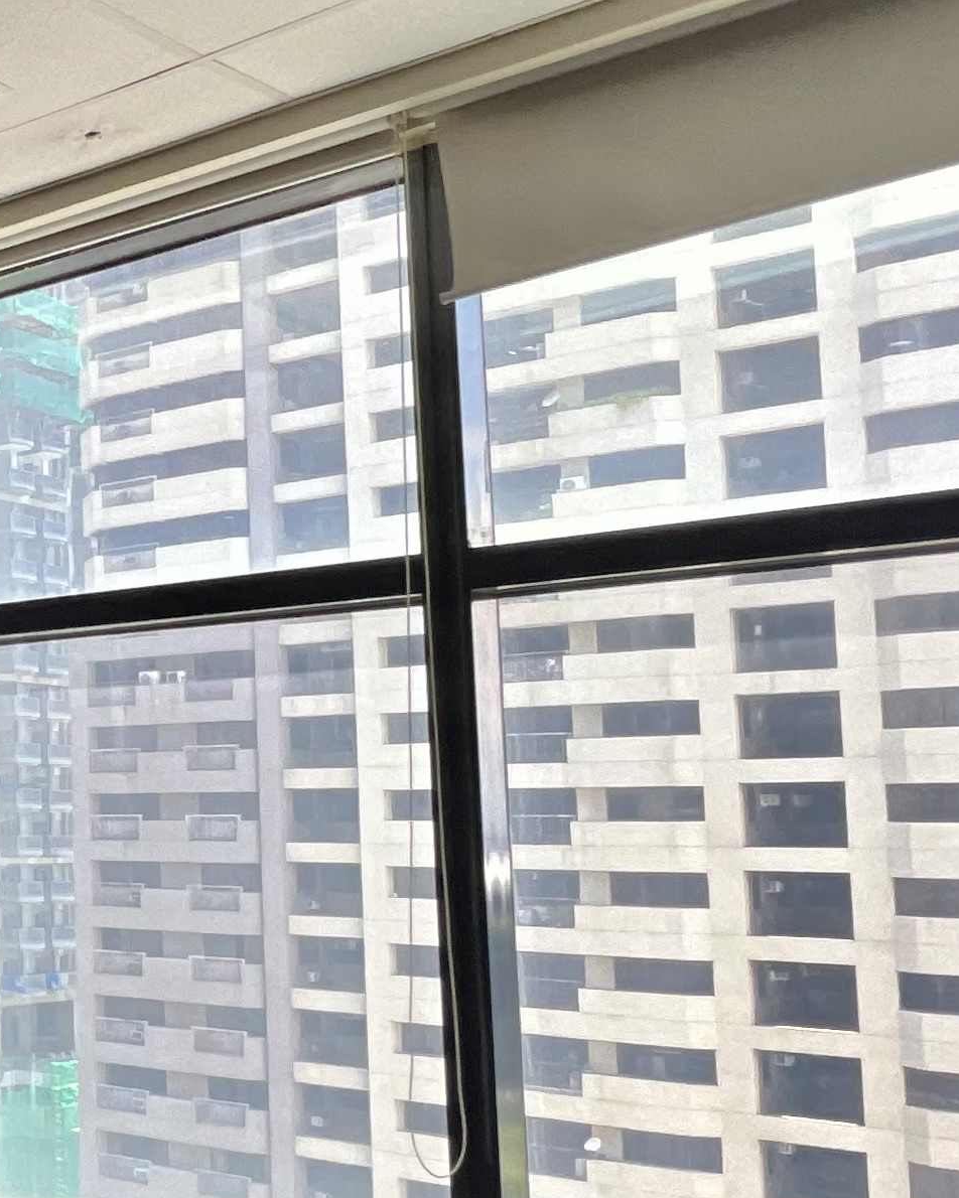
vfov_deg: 42.7
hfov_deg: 22.9
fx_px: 1526
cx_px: -689
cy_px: 716
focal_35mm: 43
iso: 160
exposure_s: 1/60
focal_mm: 1.57
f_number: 1.8
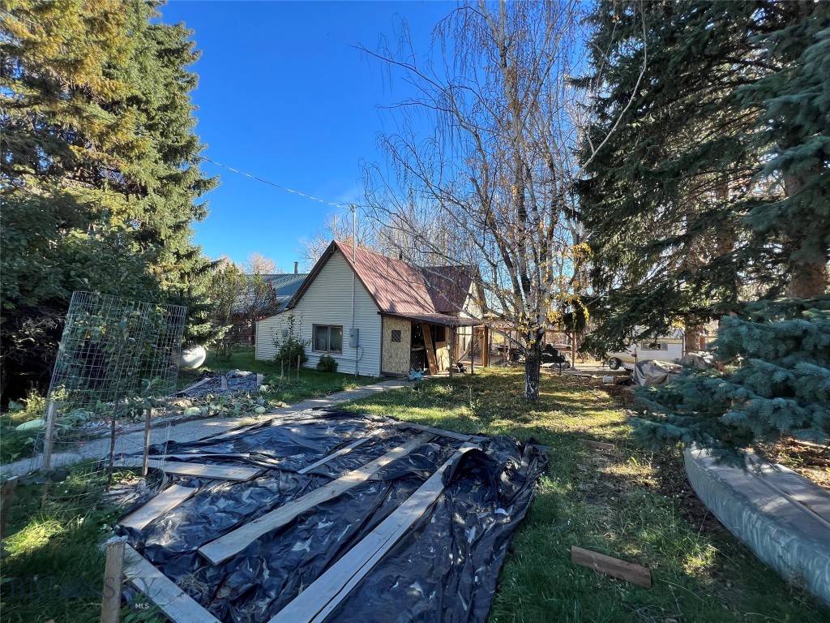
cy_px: 312
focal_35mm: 13
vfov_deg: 89.9
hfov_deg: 106.2
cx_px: 415
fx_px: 312
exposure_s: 1/378
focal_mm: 1.57
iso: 32
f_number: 1.8
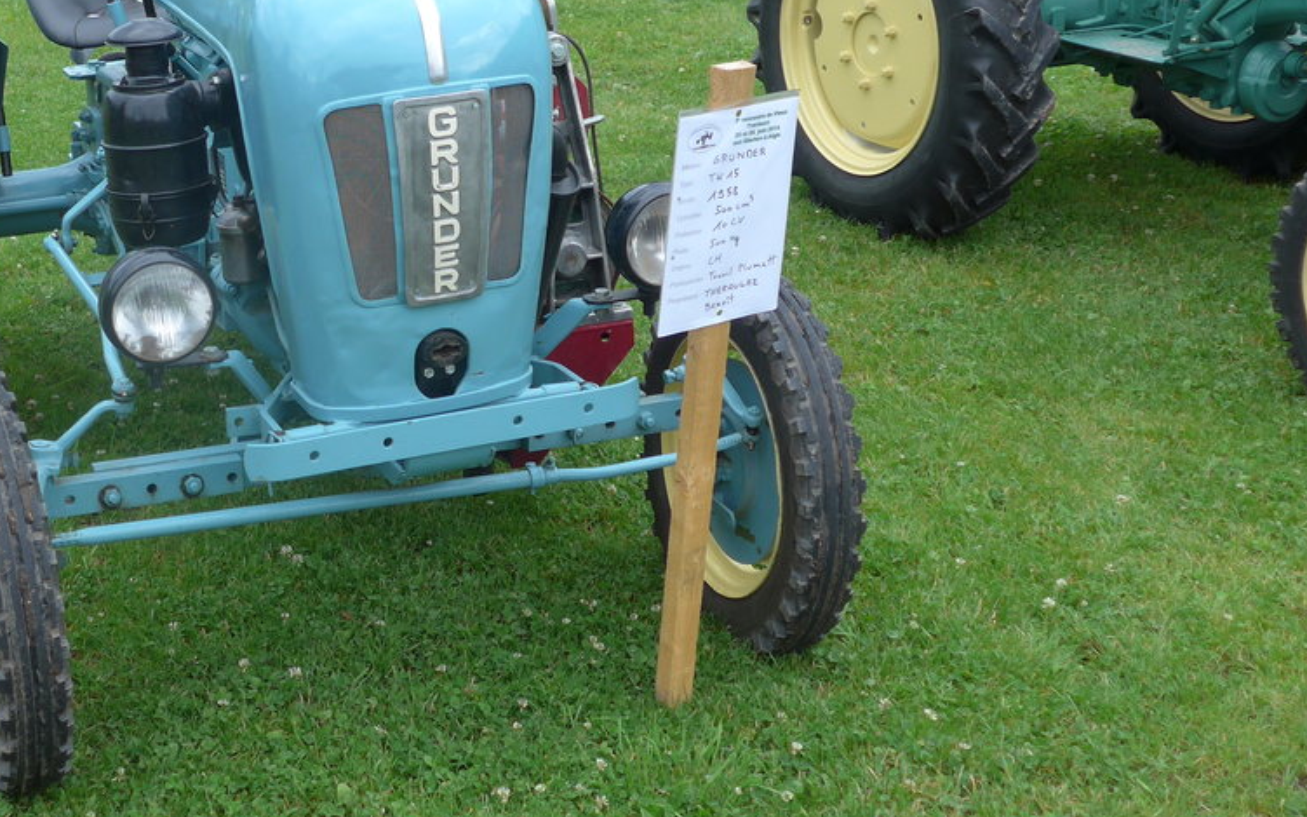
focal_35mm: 61
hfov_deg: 33.0
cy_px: 261
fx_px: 2172
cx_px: 379
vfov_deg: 21.2
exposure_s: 1/400
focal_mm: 7.5
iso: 80
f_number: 2.8
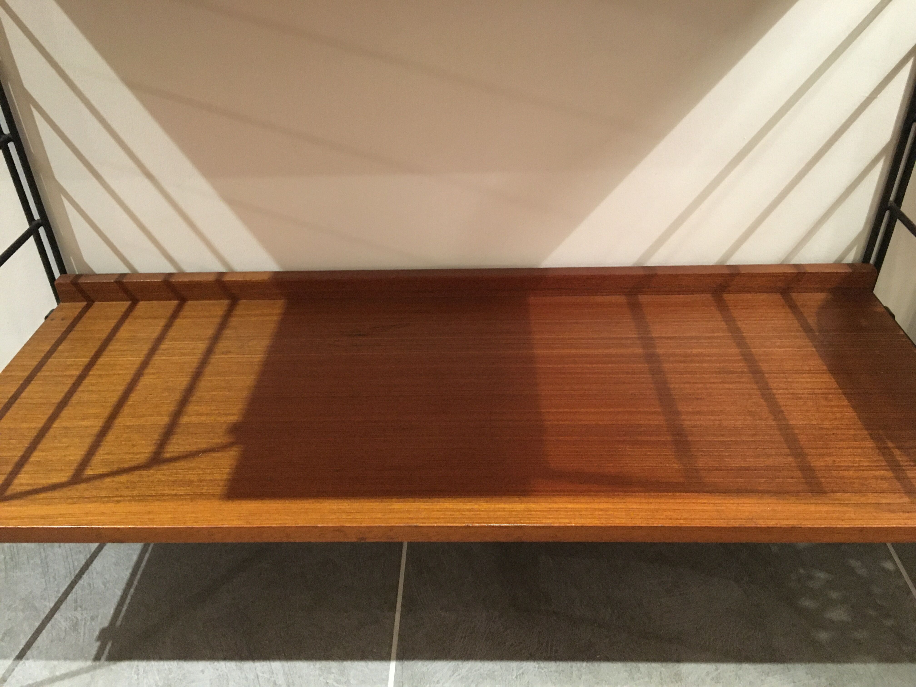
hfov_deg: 61.7
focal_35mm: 29
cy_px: 344
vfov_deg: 48.2
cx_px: 458
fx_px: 767
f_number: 2.2
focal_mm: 4.15
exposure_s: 1/17
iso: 200
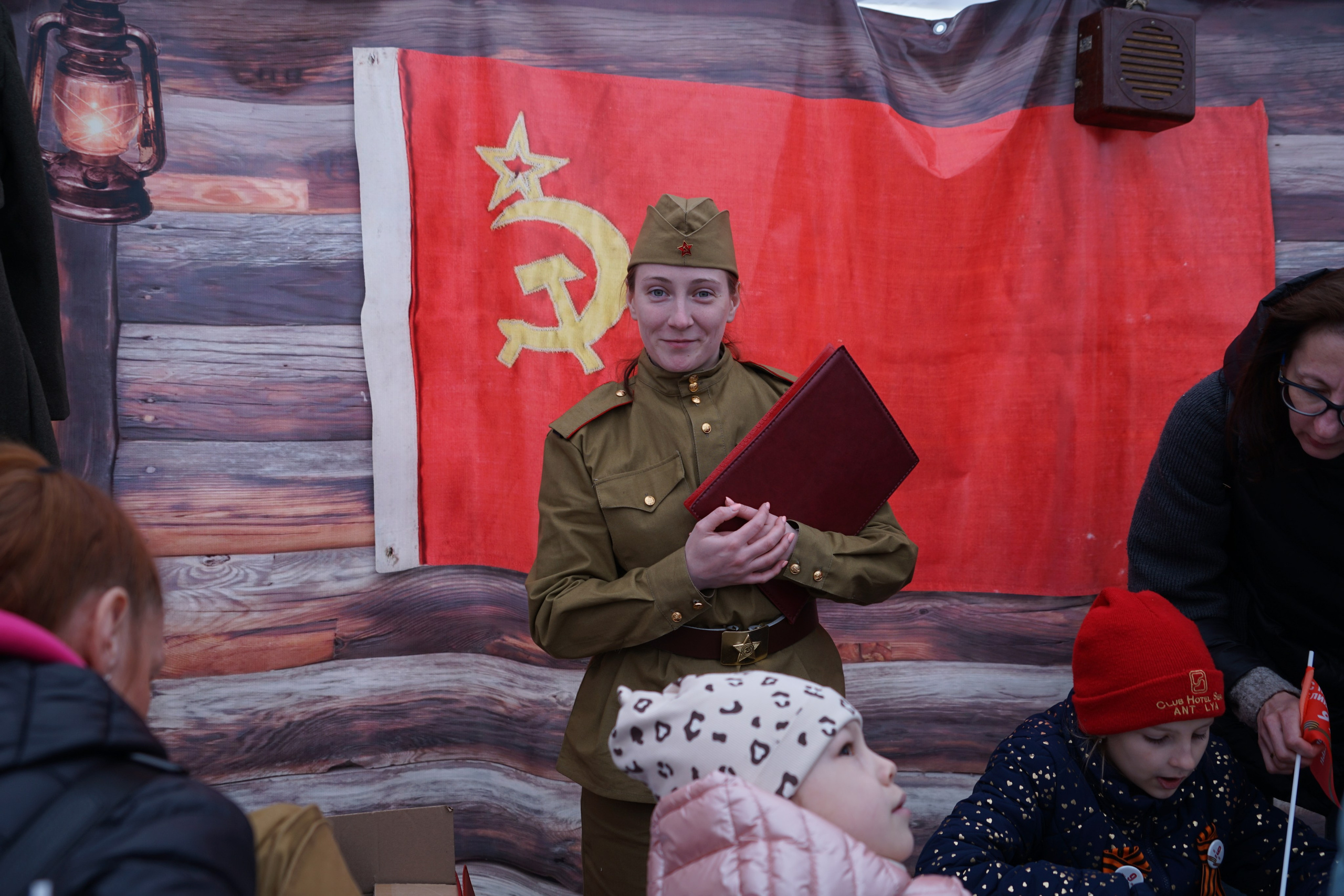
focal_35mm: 34
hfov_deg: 55.8
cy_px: 448
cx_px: 672
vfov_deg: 38.9
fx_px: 1269
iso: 100
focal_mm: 34
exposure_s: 1/80
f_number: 4.5
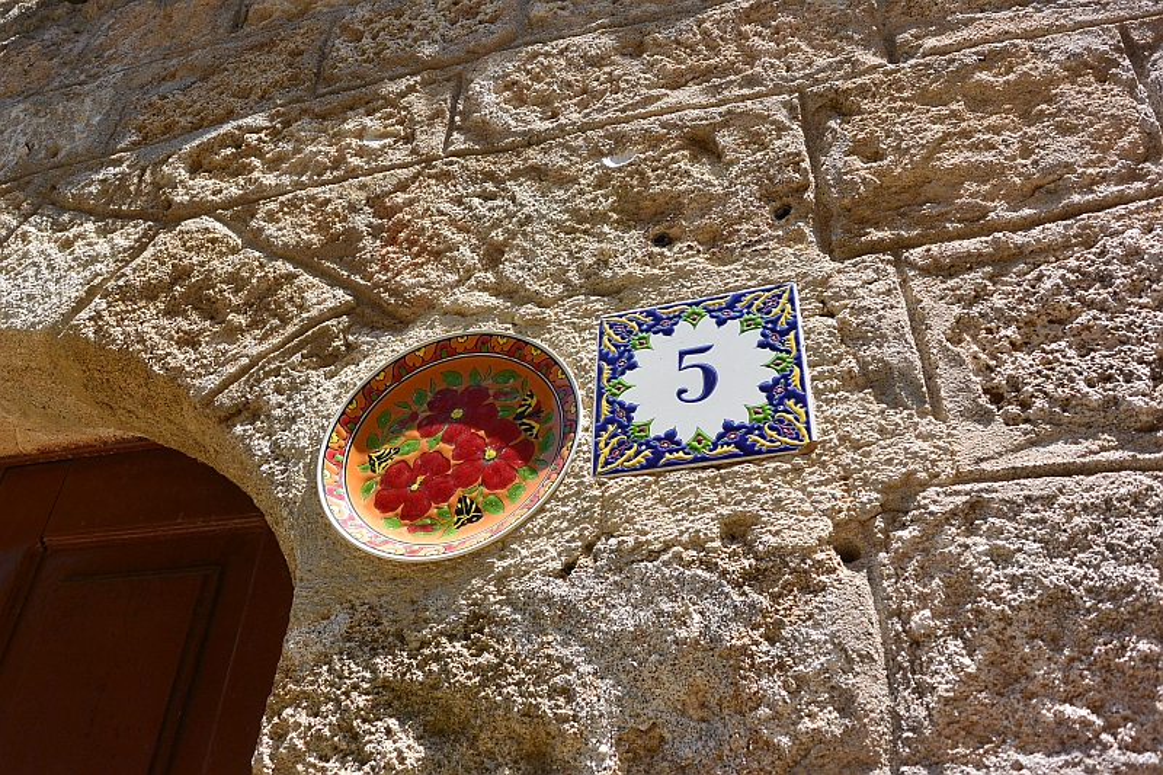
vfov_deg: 43.6
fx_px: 969
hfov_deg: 61.9
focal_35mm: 30
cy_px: 388
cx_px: 582
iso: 160
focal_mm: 11.4
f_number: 4.5
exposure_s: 1/640
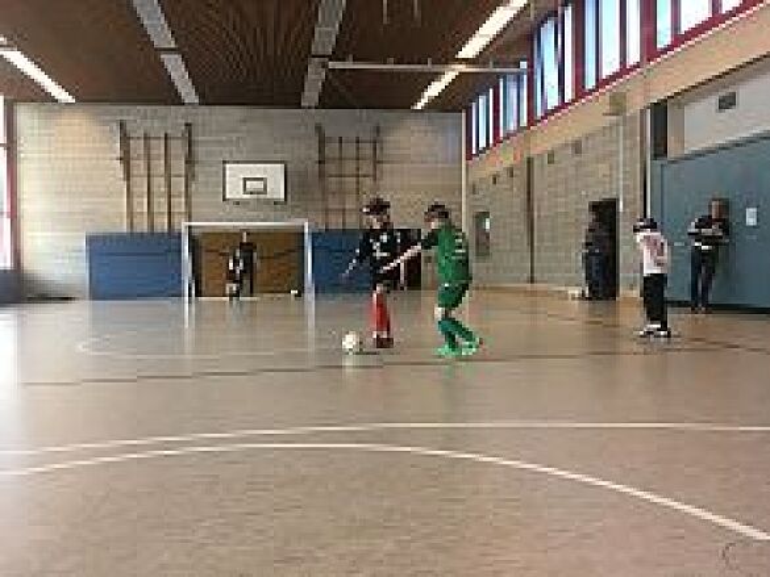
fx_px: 645
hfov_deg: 61.6
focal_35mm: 29
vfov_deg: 48.2
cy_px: 288
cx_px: 385
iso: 32
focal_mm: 4.15
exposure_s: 1/33
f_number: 2.2
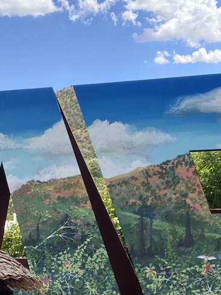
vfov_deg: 29.7
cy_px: 251
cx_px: 72
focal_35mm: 63
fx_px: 536
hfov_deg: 23.2
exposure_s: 1/1316
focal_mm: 2.71
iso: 25
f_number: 2.2
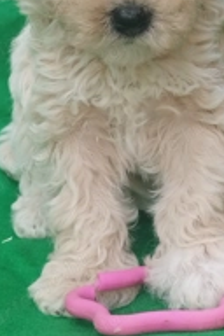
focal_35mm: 52
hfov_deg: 26.0
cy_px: 56
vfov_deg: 36.6
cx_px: 102
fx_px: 485
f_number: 1.89
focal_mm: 5.89
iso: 150
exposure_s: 1/50
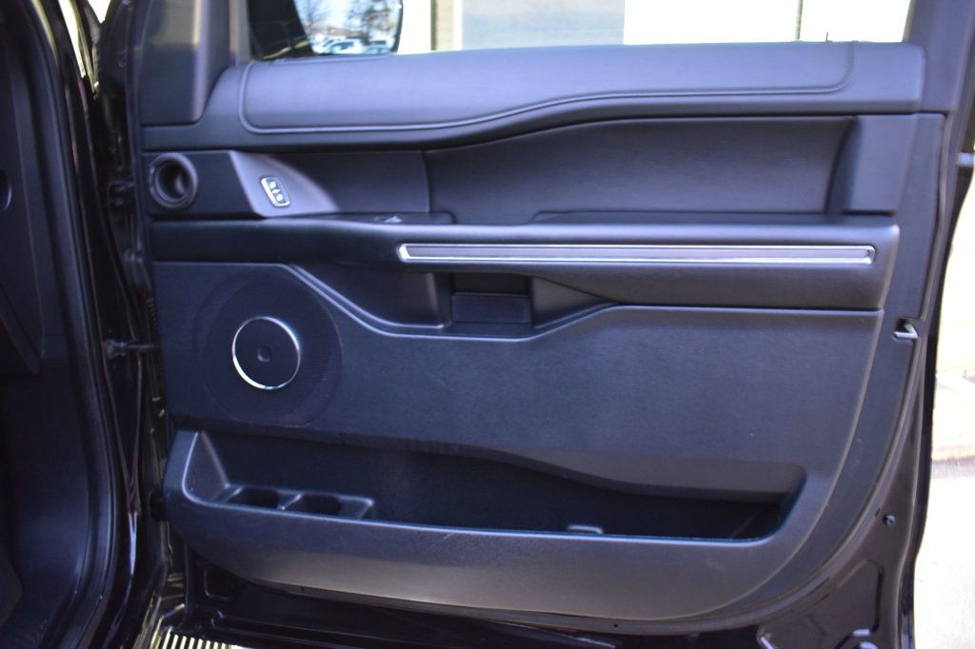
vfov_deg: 43.6
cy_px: 324
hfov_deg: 61.9
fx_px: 812
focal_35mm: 30
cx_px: 488
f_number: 3.5
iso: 1600
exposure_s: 1/1.6
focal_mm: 20
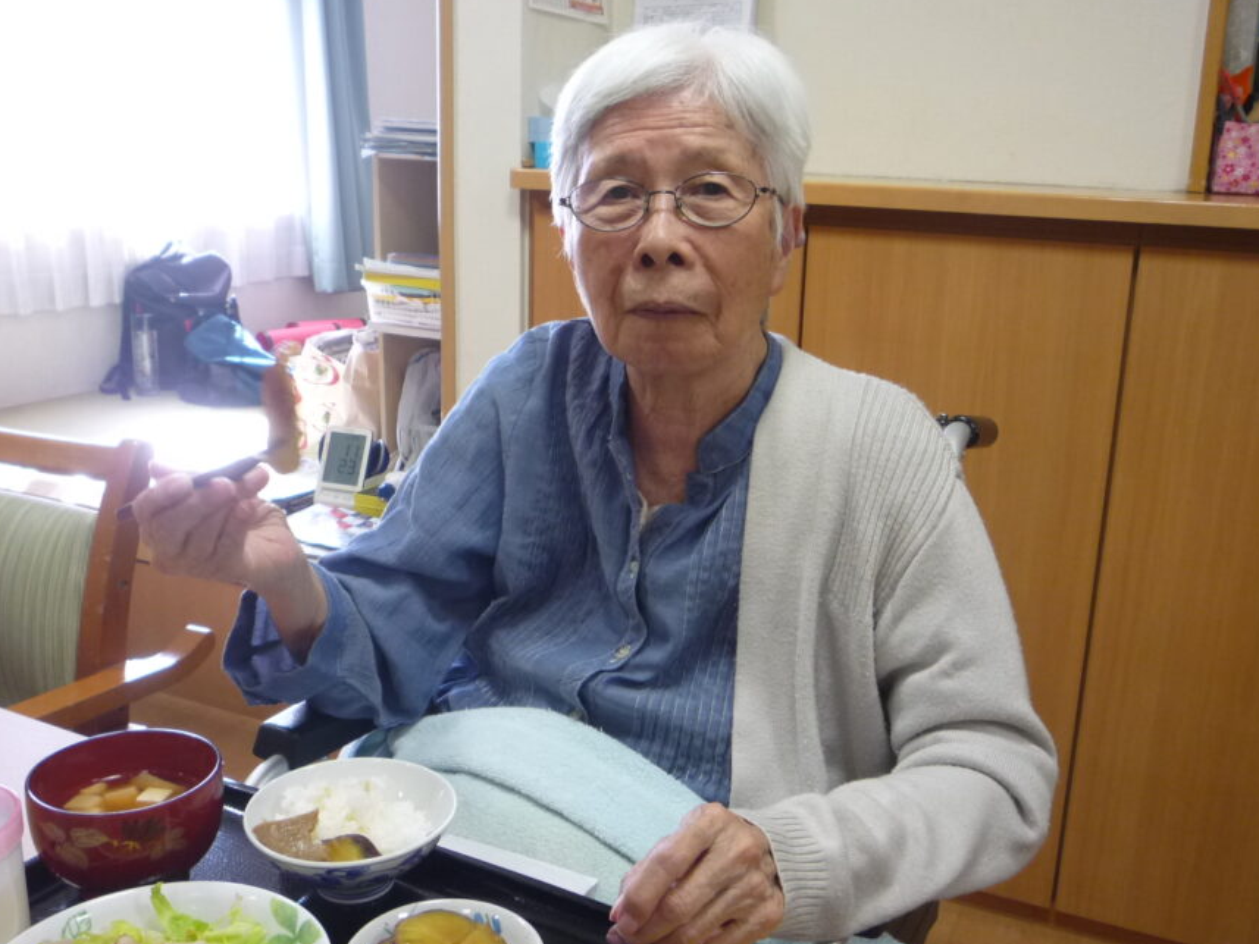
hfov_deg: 52.6
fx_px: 1273
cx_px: 648
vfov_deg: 40.7
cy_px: 471
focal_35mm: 35
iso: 200
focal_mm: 5.2
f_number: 3.3
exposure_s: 1/30
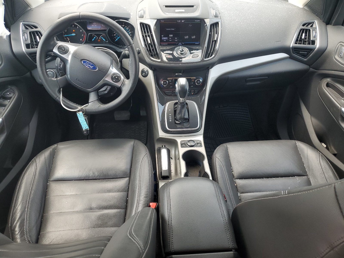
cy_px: 129
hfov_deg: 67.3
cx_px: 172
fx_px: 258
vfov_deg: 53.1
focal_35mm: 26
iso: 50
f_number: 1.5
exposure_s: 1/196
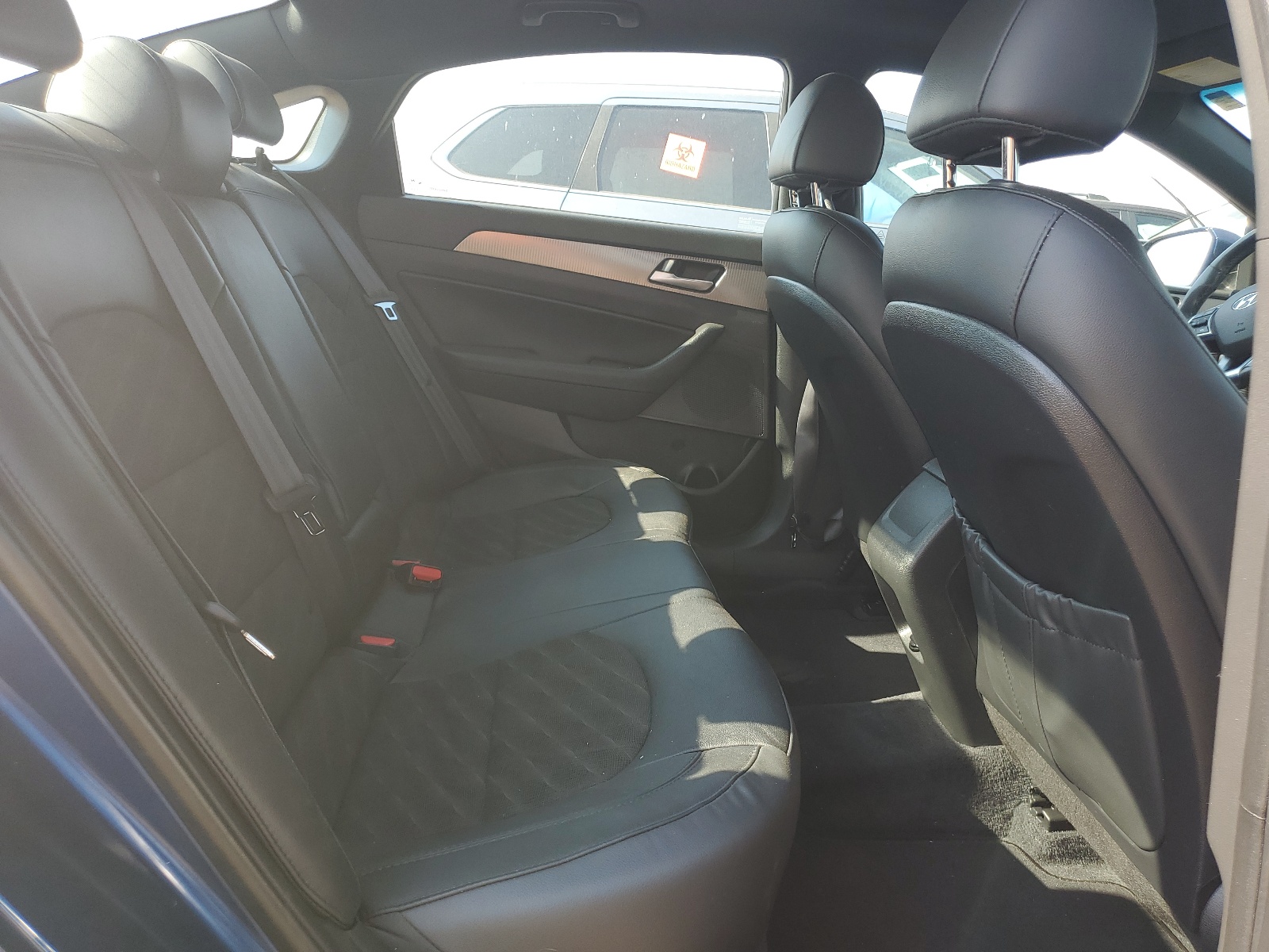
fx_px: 953
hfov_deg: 67.3
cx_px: 634
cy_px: 476
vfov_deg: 53.1
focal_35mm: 26
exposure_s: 1/278
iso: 50
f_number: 1.5
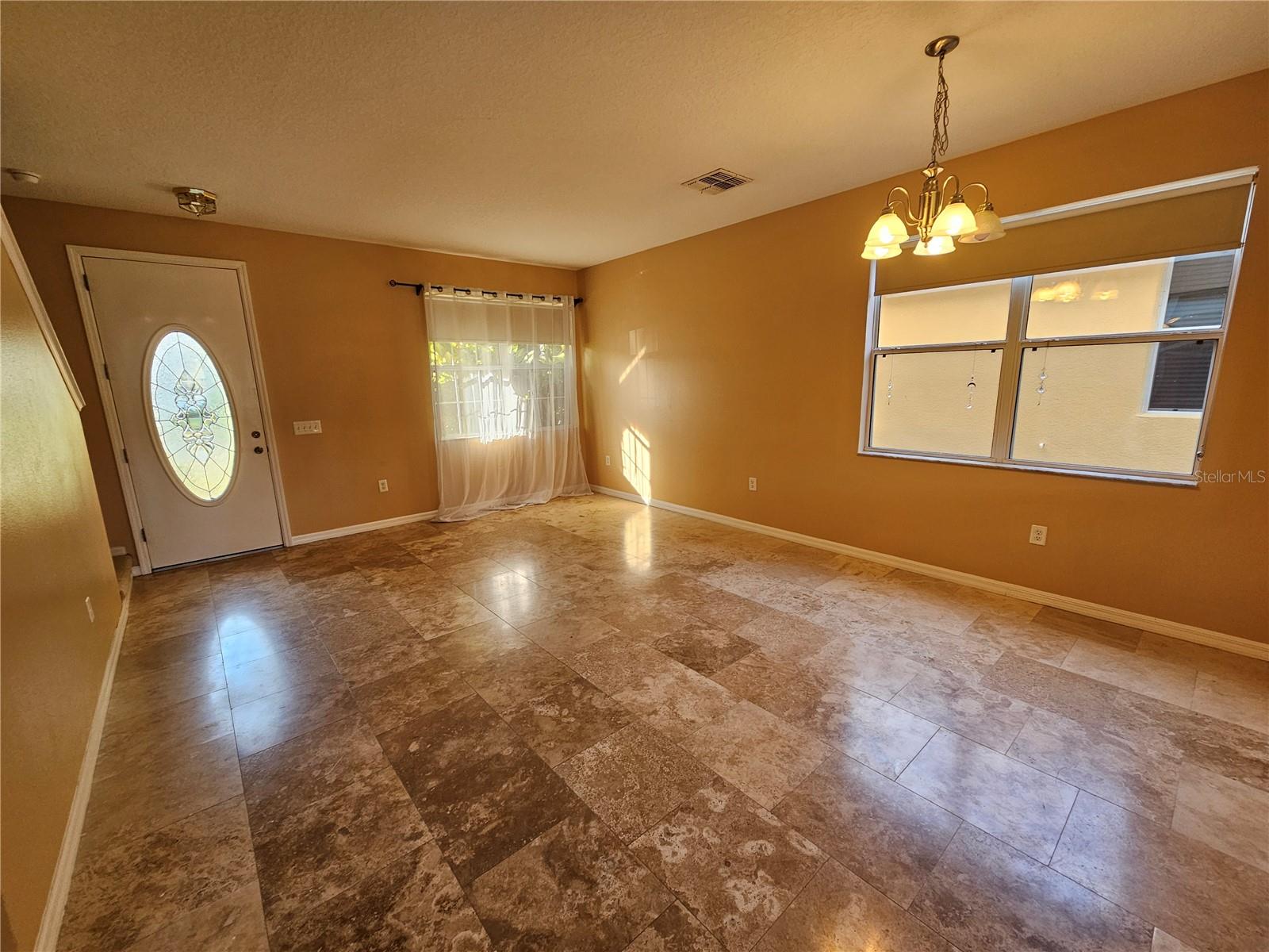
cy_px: 476
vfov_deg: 89.9
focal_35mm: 13
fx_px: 477
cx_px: 634
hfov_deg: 106.2
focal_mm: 2.2
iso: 125
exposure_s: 1/60
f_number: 2.2
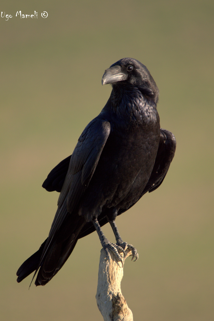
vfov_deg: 2.7
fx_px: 6891
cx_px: 105
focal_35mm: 773
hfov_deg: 1.8
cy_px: 163
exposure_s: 1/250
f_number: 6.3
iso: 200
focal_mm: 500
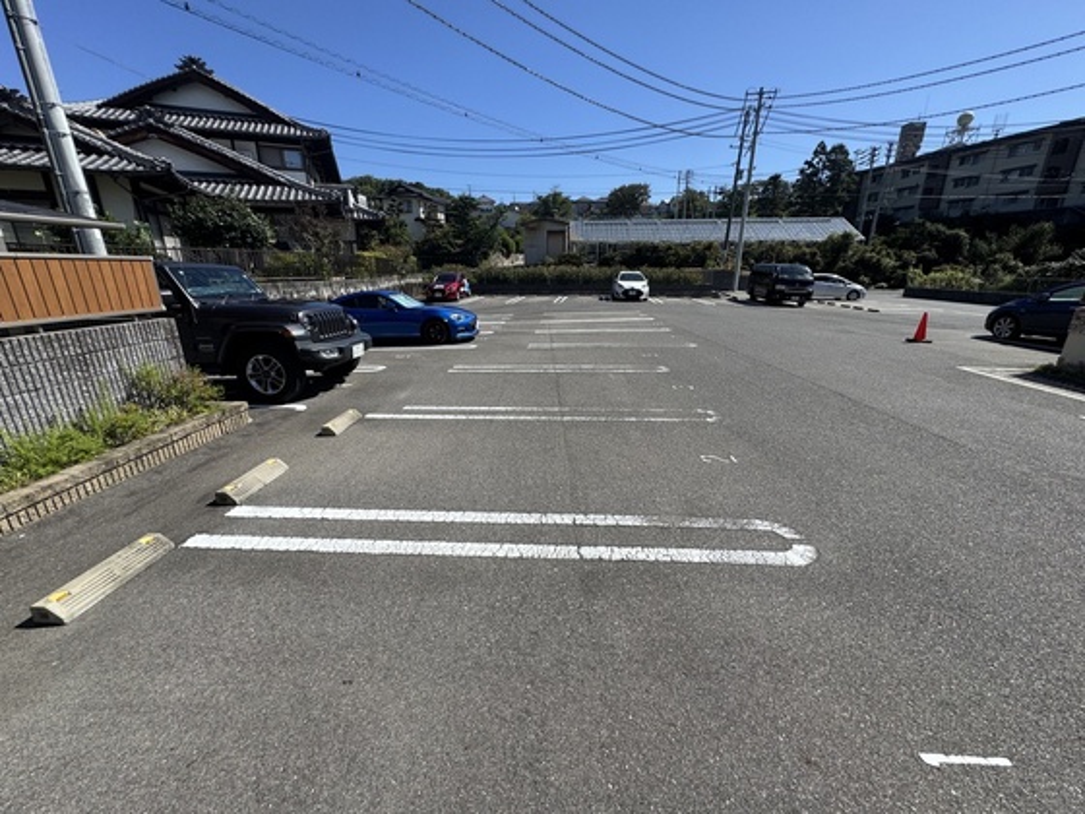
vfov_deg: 85.7
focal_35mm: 14
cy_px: 407
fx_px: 439
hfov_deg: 102.1
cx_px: 542
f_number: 2.2
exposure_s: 1/2415
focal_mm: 2.22
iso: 50
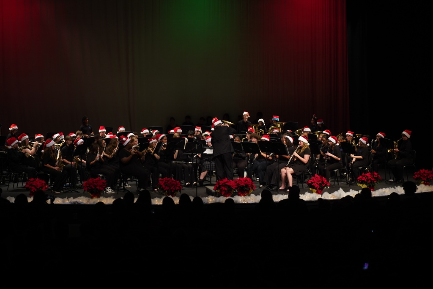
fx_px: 842
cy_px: 144
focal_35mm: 70
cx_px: 216
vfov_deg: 19.5
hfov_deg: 28.8
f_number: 2.8
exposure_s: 1/500
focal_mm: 70
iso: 1250
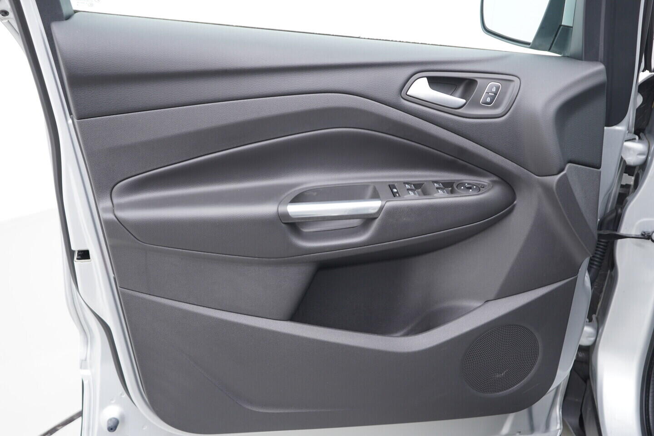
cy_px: 218
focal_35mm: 36
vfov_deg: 36.9
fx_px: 654
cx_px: 327
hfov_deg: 53.1
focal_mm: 24
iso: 160
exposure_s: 1/40
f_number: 2.8
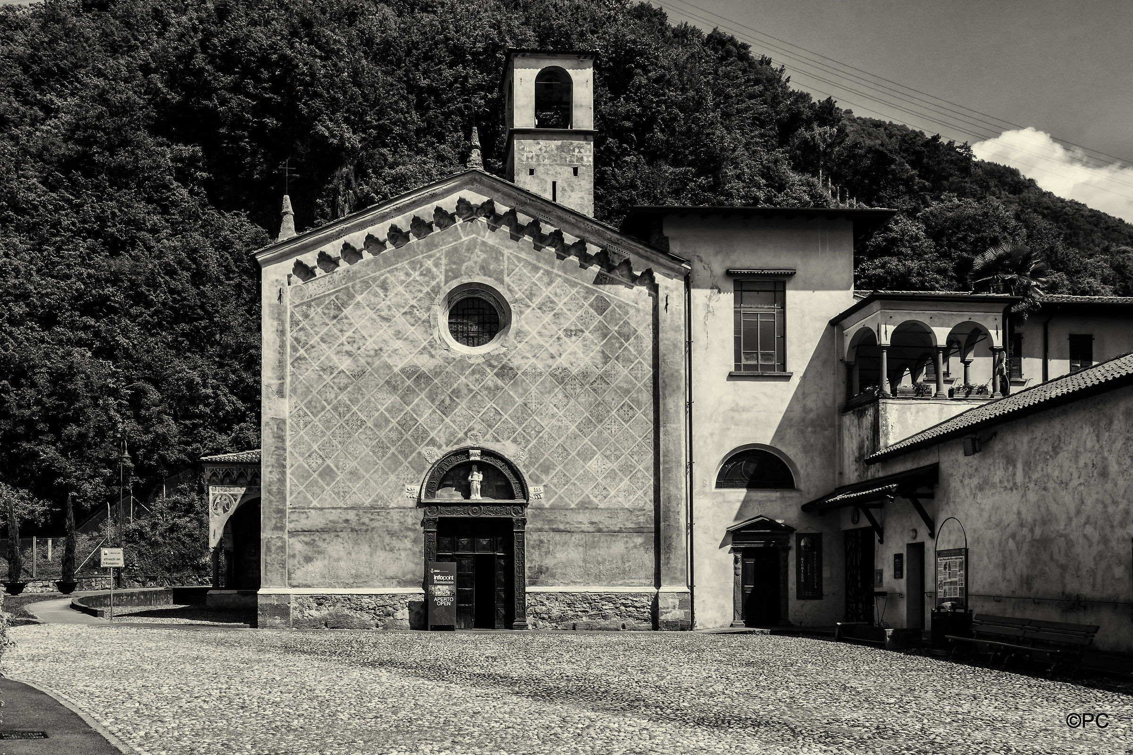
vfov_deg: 40.0
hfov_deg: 57.2
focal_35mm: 33
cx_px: 566
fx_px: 1039
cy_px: 378
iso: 100
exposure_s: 1/125
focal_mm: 22
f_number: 16
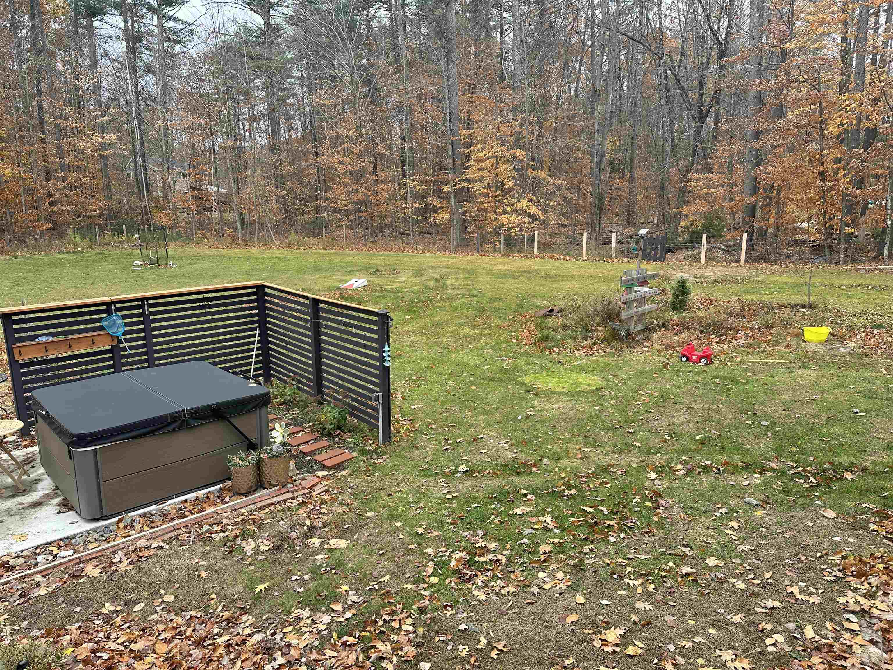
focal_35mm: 24
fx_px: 619
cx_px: 446
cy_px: 335
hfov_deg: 71.6
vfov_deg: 56.8
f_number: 1.78
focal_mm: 6.86
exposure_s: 1/373
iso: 80
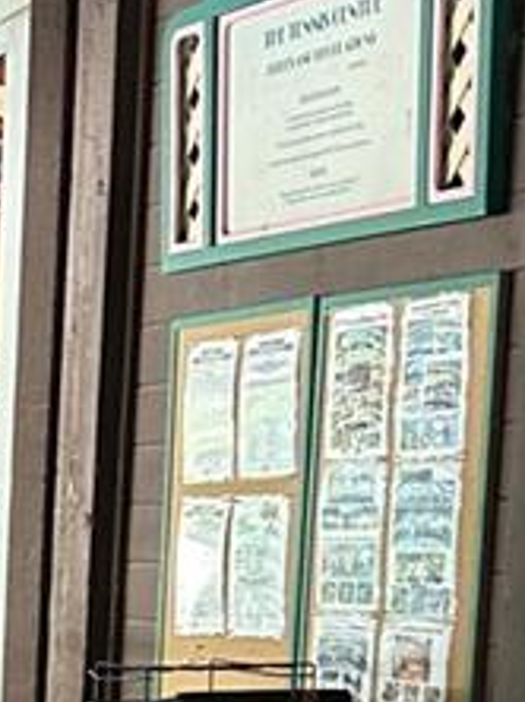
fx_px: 2634
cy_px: 964
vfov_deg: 14.4
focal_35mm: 130
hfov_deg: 10.5
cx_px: -519
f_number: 1.78
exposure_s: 1/60
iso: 250
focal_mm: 6.86
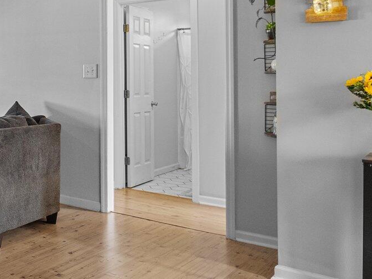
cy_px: 75
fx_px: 462
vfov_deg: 33.0
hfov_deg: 32.9
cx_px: -109
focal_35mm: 43
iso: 400
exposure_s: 1/15
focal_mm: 7
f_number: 4
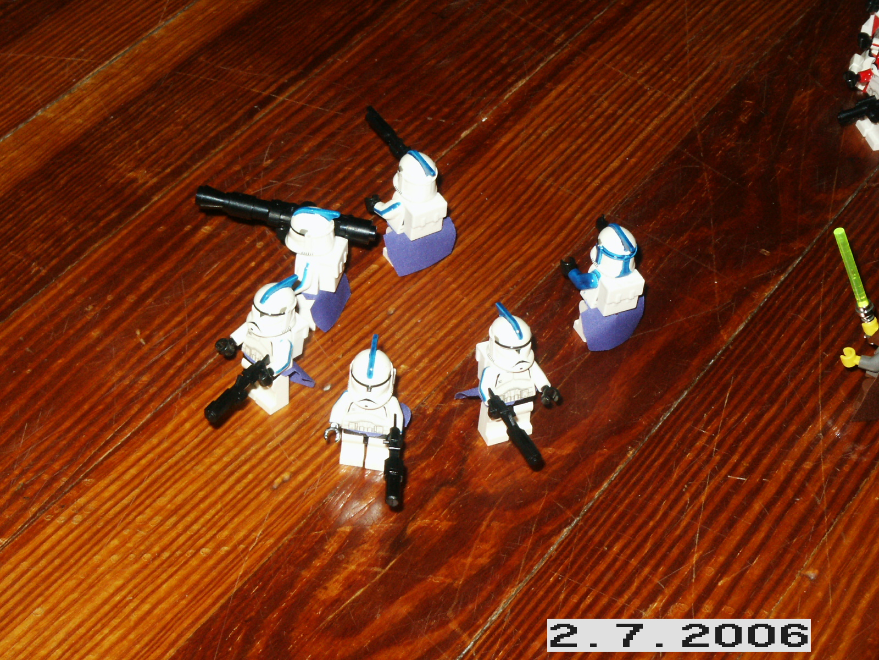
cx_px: 440
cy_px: 330
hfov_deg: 23.0
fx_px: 2158
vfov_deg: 17.4
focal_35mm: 85
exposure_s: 1/90
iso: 200
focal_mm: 16.99
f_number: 8
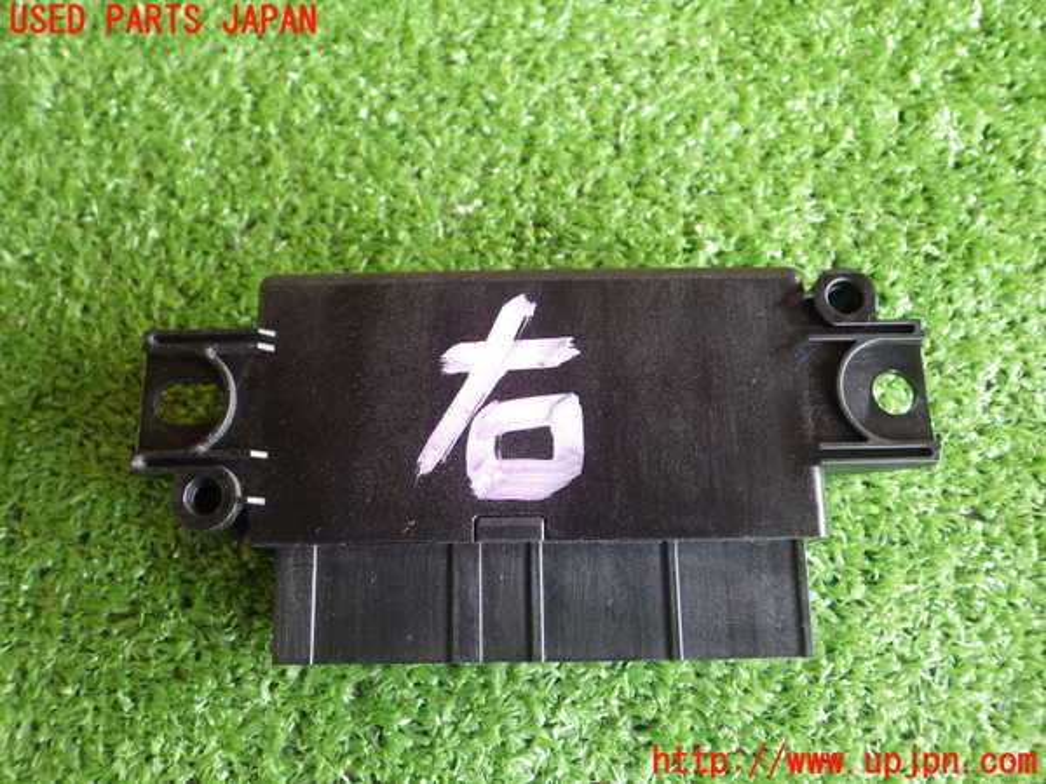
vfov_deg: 45.4
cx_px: 523
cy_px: 392
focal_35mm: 31
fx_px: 937
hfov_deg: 58.4
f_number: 2.3
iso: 320
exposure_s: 1/45
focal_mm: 5.5
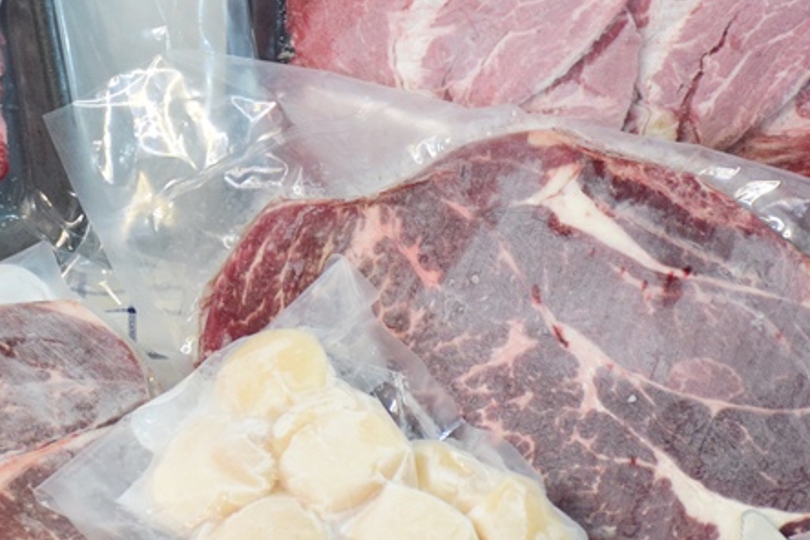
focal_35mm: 189
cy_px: 333
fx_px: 4252
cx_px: 170
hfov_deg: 10.8
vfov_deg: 7.3
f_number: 4.8
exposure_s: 1/160
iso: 1600
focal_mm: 56
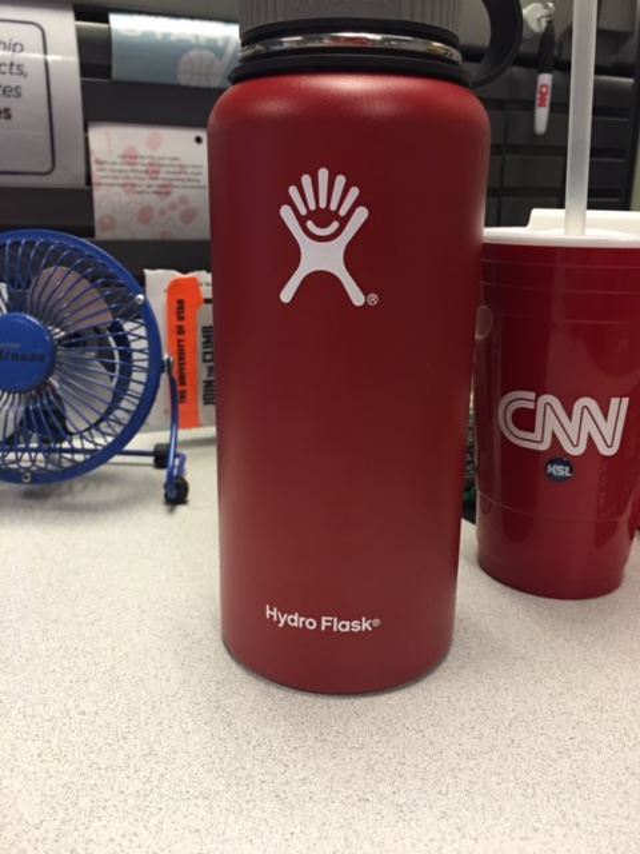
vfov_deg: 61.7
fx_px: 715
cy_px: 427
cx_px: 320
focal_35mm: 29
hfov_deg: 48.2
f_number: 2.2
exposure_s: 1/15
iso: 80
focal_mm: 4.15
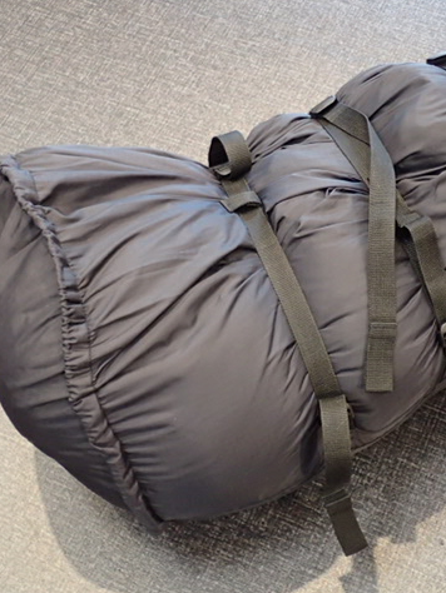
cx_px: 308
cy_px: 295
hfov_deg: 25.1
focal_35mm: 58
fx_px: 995
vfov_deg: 33.2
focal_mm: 7.86
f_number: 2.9
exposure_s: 1/40
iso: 640
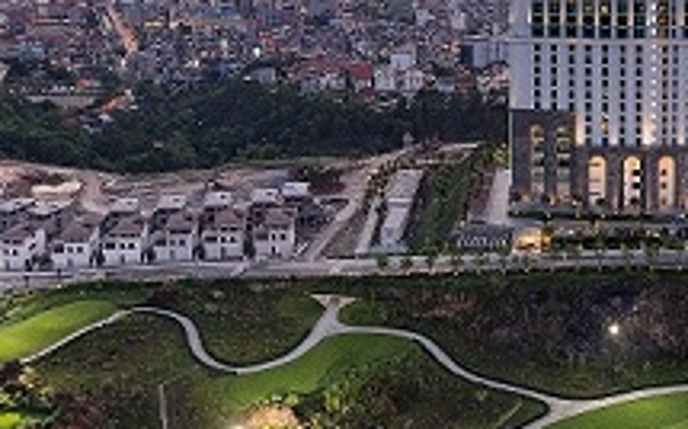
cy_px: 83
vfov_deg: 20.4
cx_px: 506
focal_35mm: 63
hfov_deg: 32.0
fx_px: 1180
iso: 640
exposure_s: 1/20
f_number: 4
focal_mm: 19
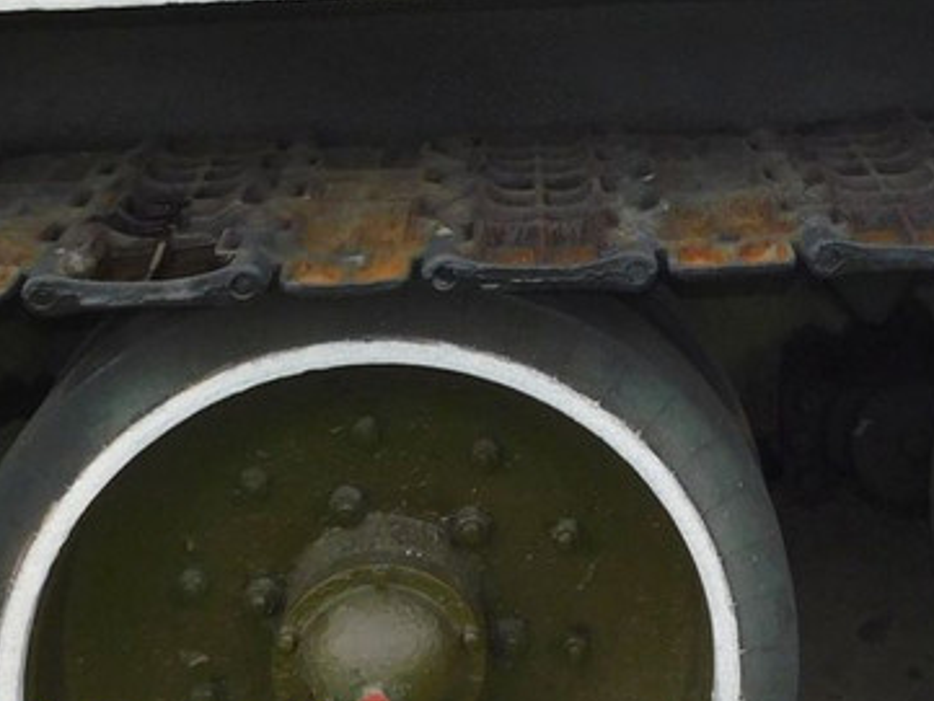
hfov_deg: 27.8
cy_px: -215
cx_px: 777
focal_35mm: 68
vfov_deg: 19.8
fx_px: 1835
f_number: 3
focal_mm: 4
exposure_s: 1/640
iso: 125
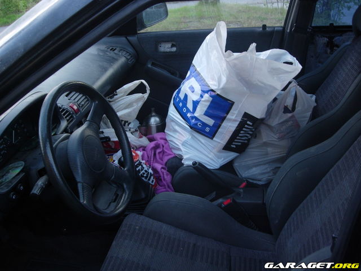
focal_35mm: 38
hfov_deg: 49.0
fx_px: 396
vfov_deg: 37.7
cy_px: 136
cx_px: 180
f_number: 2.8
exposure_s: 1/21.9
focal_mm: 7.8
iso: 79
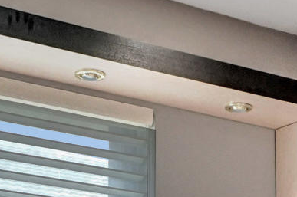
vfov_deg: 9.8
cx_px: 216
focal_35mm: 124
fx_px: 1022
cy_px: 461
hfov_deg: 16.5
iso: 1600
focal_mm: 16
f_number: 5
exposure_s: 1/125
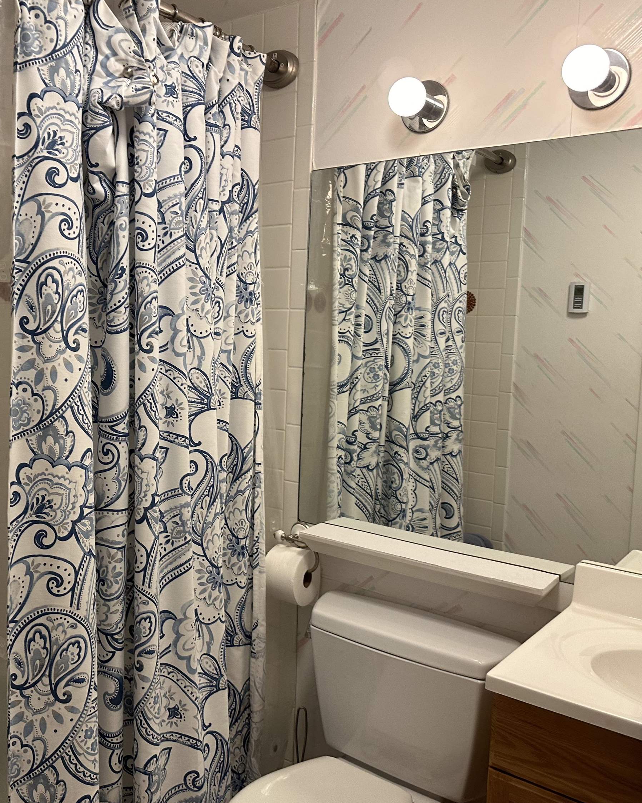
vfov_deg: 55.7
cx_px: 200
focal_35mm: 32
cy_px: 402
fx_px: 760
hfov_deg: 44.9
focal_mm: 6.86
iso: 200
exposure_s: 1/60
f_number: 1.78
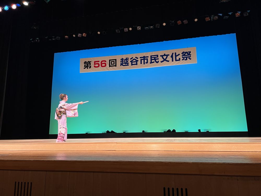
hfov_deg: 67.3
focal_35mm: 26
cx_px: 130
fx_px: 196
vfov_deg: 53.1
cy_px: 98
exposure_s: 1/50
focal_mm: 5.7
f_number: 1.5
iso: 80
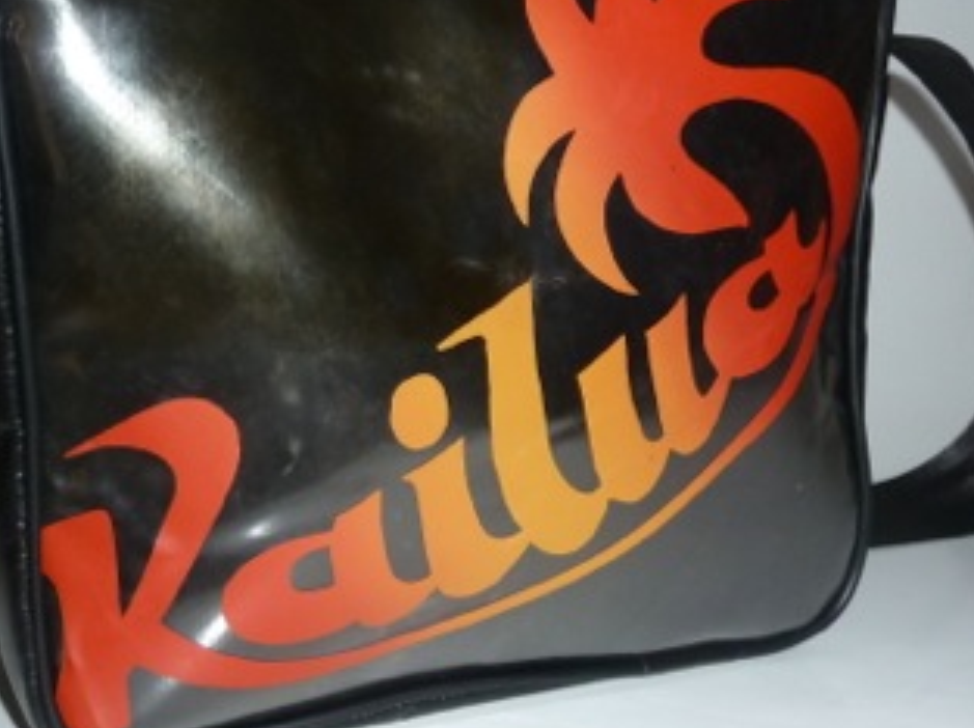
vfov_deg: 30.2
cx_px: 433
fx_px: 1349
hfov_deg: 39.6
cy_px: 330
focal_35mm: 48
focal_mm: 4.1
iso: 200
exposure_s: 1/30
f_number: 3.3
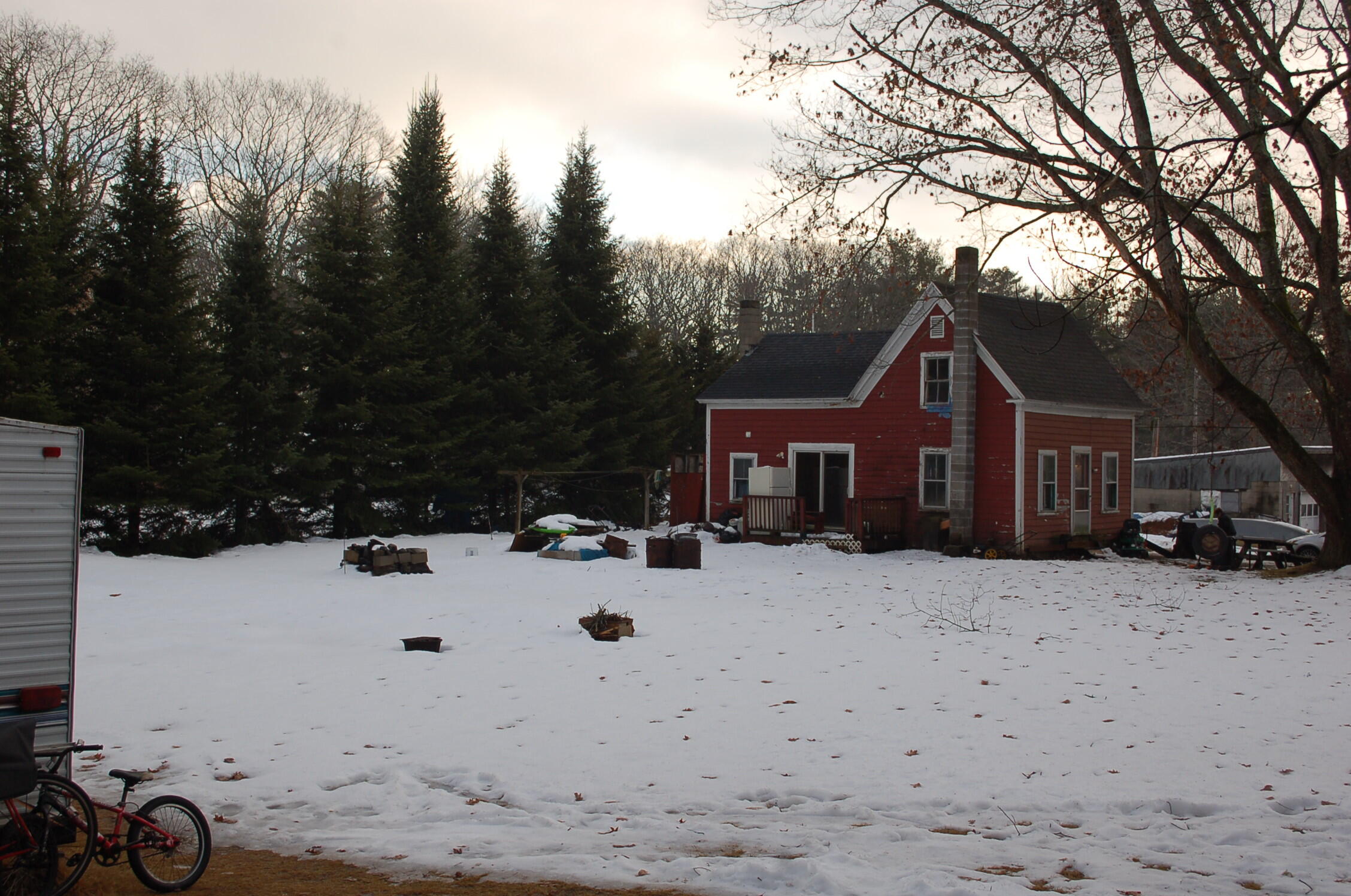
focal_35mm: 39
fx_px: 1461
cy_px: 448
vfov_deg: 34.1
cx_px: 676
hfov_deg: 49.6
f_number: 7.1
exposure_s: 1/200
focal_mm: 26
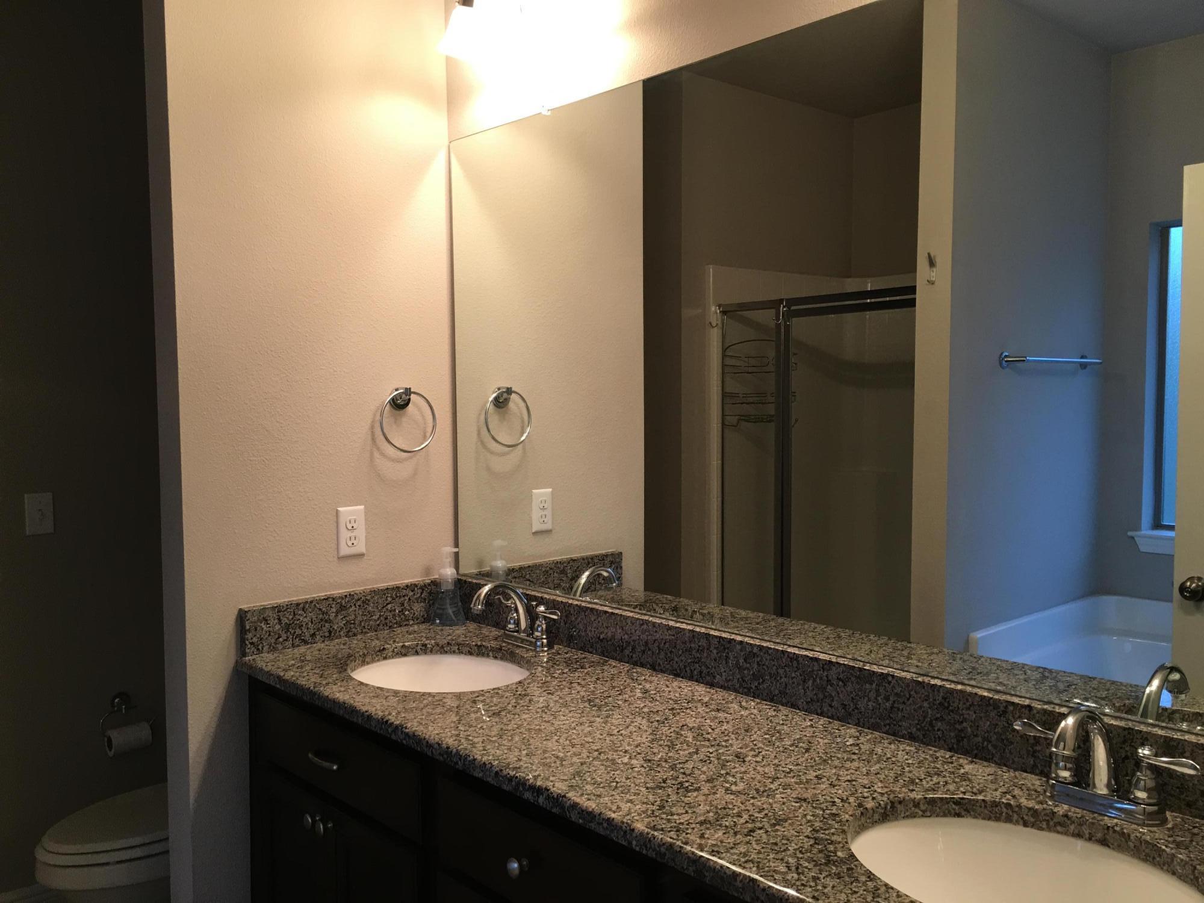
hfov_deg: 61.7
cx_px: 602
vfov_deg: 48.2
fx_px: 1009
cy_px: 452
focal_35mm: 29
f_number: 2.2
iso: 32
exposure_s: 1/15
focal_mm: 4.15
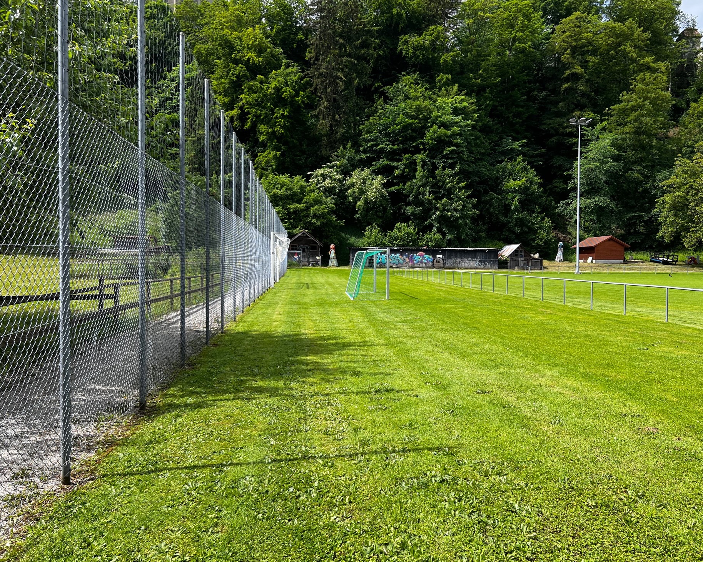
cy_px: 275
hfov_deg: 62.2
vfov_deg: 51.5
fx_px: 583
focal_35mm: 28
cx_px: 372
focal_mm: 5.7
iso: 50
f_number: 1.5
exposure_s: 1/2353
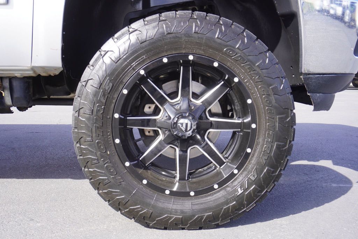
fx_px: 358
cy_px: 120
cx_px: 179
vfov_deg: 36.9
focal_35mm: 36
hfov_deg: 53.1
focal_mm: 24
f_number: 6.3
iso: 100
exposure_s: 1/100
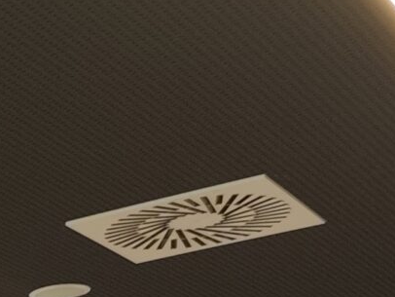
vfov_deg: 8.7
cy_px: 847
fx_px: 1656
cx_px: -644
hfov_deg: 10.9
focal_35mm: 145
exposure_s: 1/50
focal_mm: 6.19
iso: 320
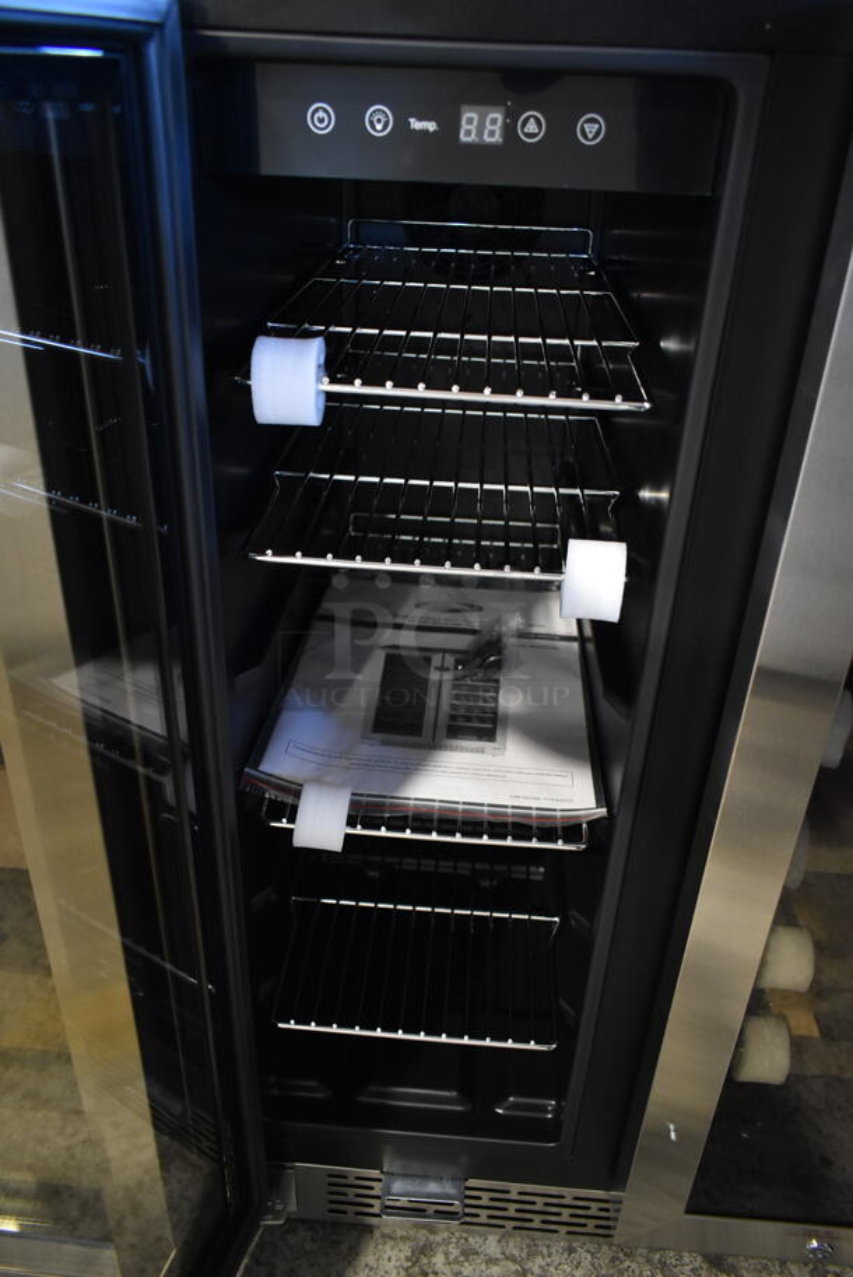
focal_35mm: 27
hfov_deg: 48.0
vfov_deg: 67.3
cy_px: 638
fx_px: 958
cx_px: 426
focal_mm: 18
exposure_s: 1/30
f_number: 3.5
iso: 2000
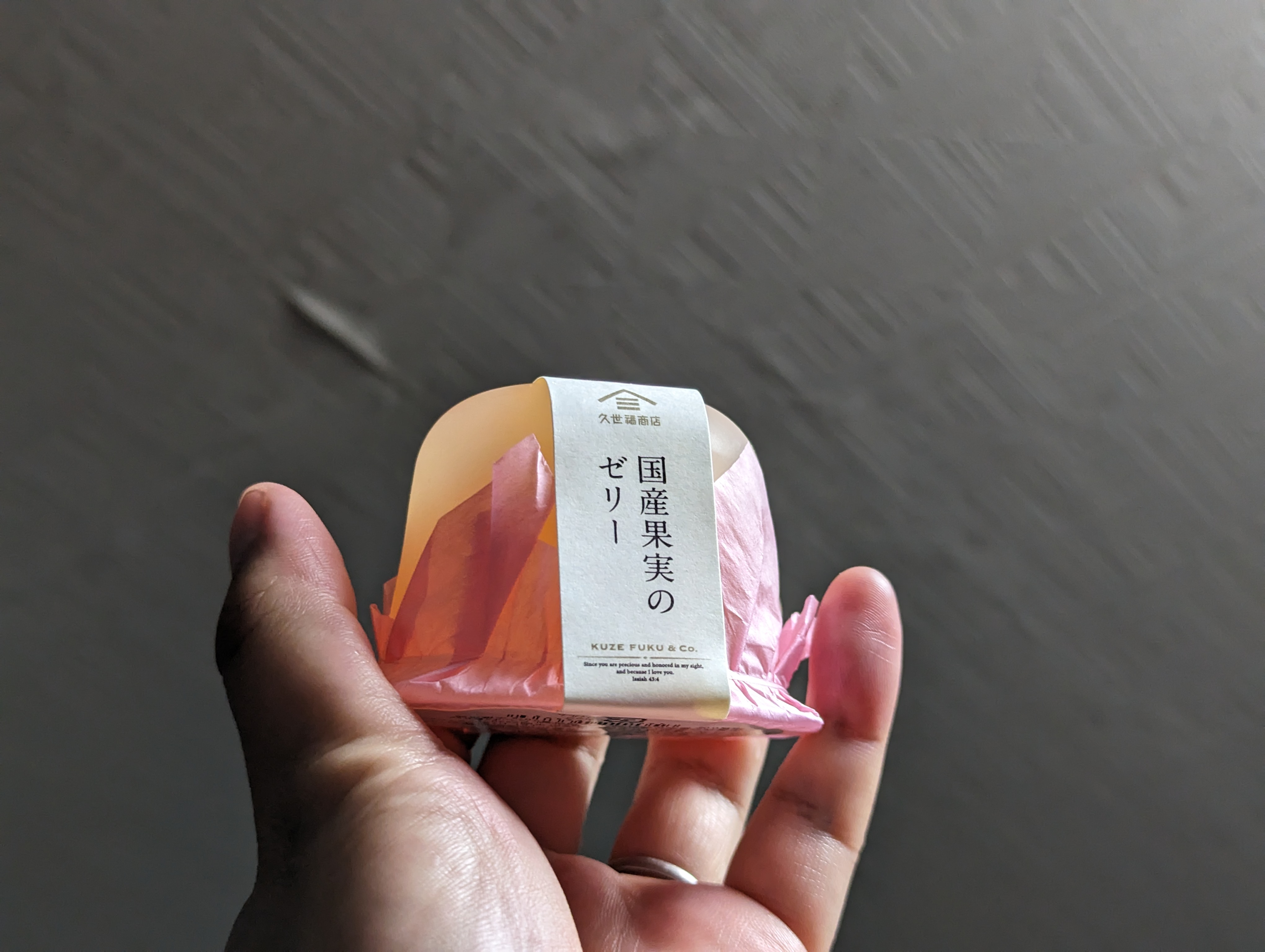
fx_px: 1757
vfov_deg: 30.3
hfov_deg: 39.6
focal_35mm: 48
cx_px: 632
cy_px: 476
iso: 347
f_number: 1.85
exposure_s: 1/120
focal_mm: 6.81
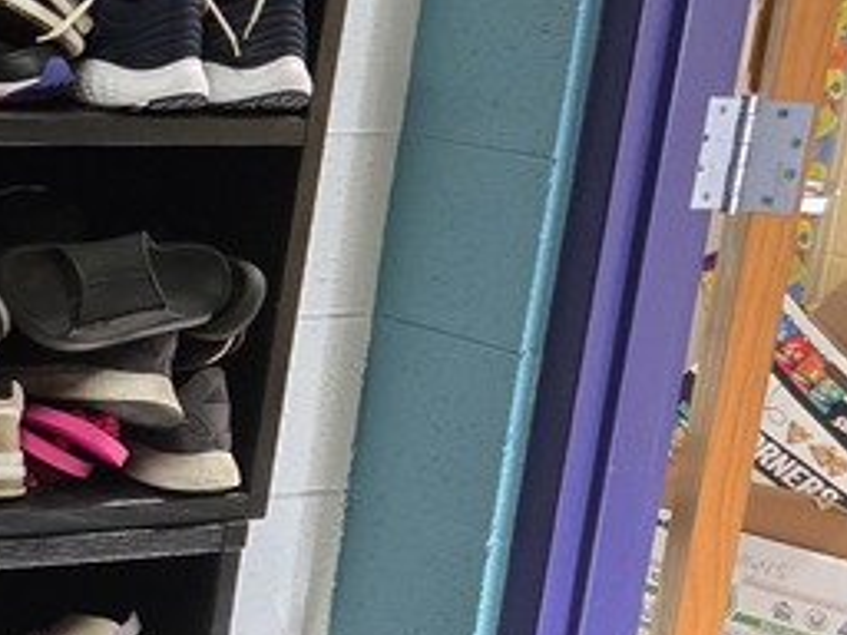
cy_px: 337
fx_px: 2251
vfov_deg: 16.1
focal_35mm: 92
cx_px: -447
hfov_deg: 18.7
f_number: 1.8
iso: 800
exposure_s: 1/120
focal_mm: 5.4
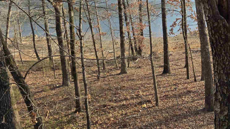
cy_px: 34
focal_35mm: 52
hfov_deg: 36.7
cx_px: 218
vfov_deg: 22.9
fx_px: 317
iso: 80
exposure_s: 1/2635
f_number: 1.7
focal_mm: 6.3
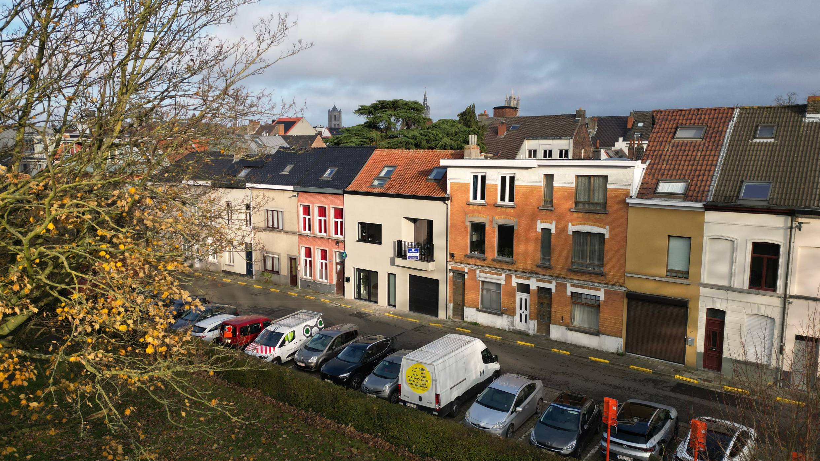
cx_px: 402
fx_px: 587
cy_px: 231
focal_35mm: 27
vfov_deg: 42.9
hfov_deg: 69.8
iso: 100
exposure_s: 1/50
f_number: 1.7
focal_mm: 6.72
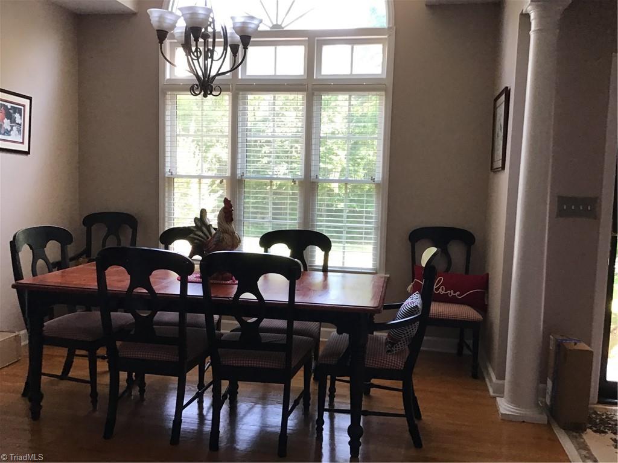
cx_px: 309
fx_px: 553
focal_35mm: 31
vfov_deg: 45.4
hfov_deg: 58.4
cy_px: 232
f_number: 2.4
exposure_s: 1/30
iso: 80
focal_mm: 3.3
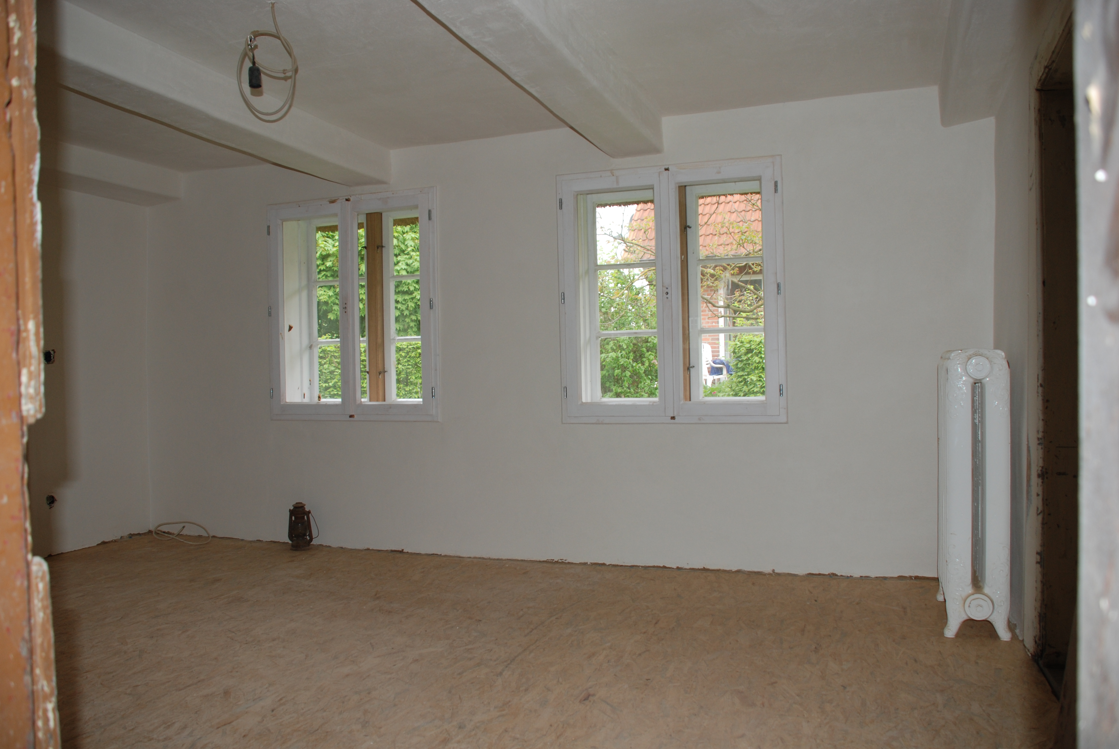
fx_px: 934
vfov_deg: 43.7
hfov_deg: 61.9
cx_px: 560
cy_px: 374
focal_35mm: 30
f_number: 3.8
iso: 200
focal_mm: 20
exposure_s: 1/60
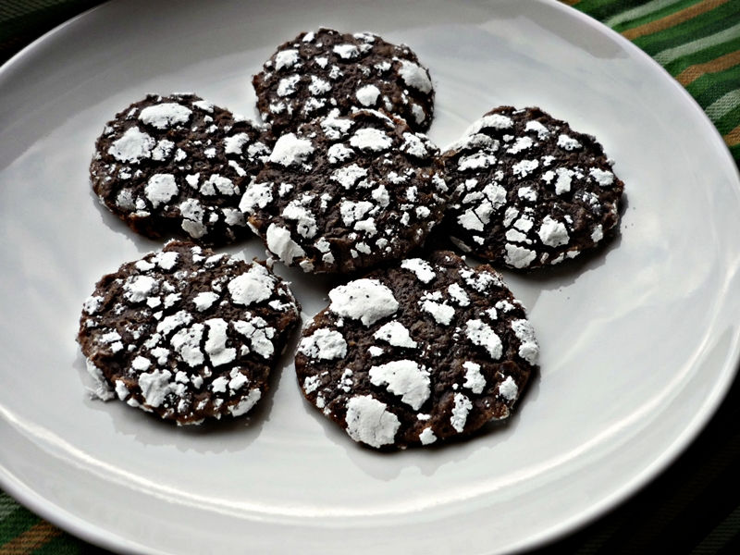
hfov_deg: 51.4
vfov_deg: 39.7
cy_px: 278
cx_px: 370
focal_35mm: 36
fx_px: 770
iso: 100
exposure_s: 1/100
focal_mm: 6
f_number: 2.9
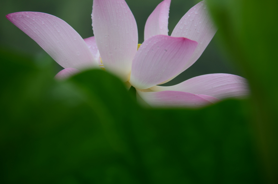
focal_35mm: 315
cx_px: 139
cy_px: 92
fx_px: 2427
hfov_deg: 6.6
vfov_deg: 4.3
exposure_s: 1/200
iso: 100
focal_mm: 210
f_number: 5.6
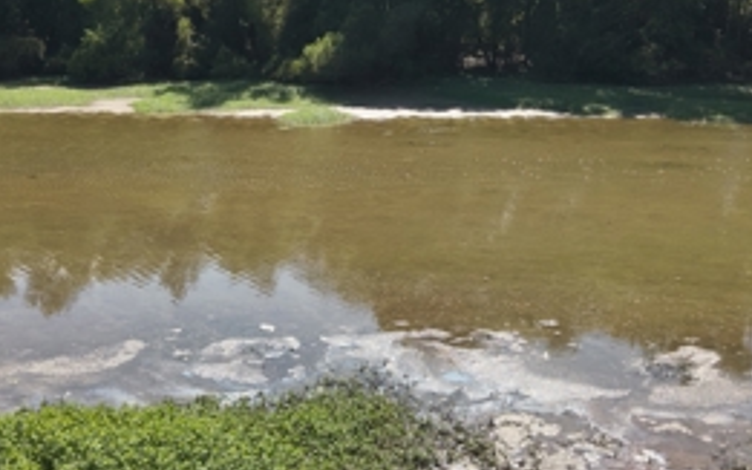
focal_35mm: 39
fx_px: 799
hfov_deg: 50.3
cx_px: 346
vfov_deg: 32.6
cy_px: 176
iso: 100
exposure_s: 1/1000
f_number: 2.8
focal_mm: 4.4
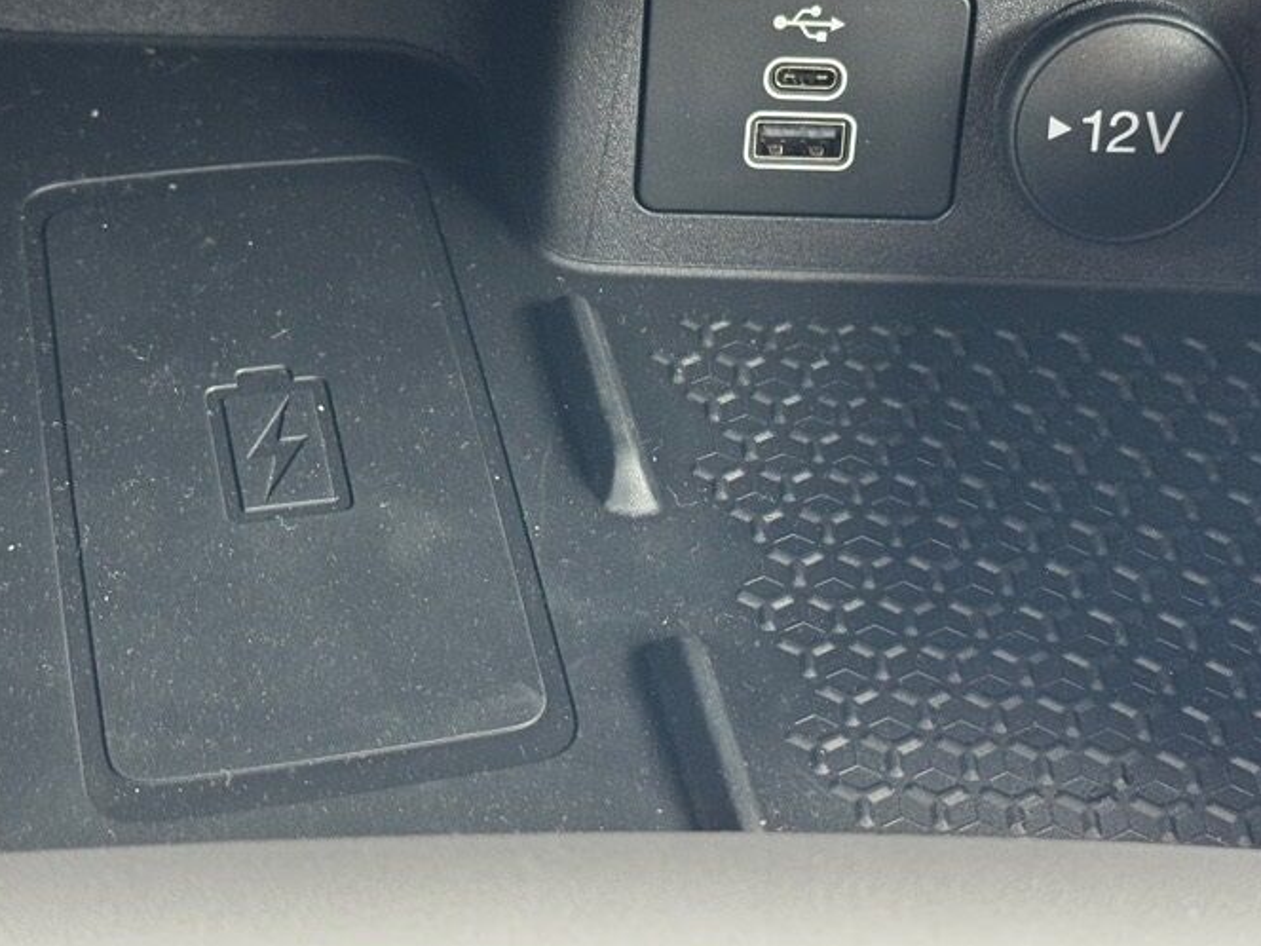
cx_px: 689
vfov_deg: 19.9
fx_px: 2696
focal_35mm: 74
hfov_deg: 26.3
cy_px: 416
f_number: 1.78
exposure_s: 1/40
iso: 400
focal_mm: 6.76
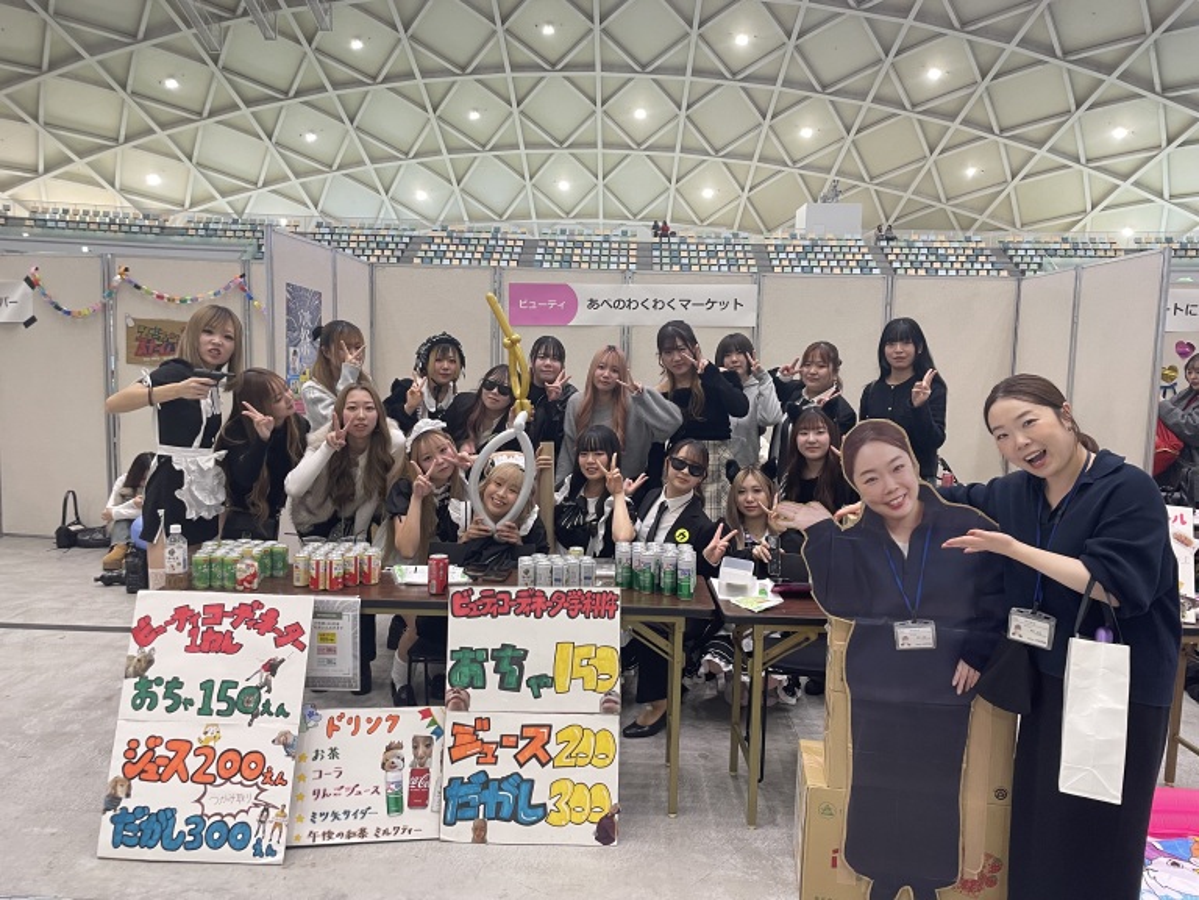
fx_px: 901
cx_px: 600
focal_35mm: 26
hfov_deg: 67.3
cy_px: 450
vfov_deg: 53.1
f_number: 1.6
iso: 100
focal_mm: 4.2
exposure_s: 1/48
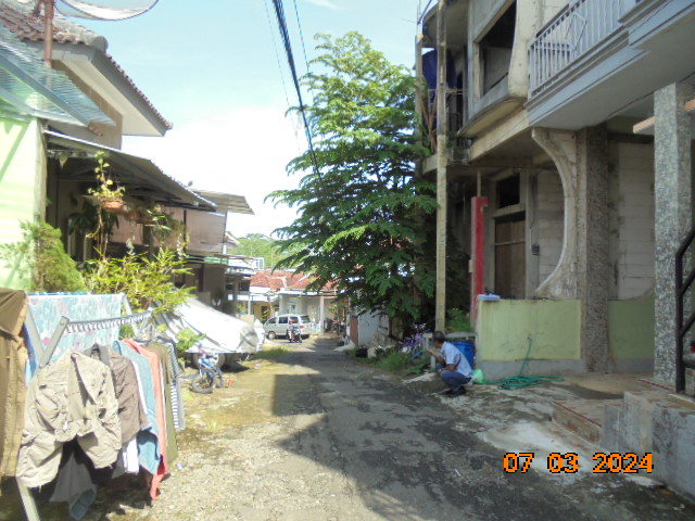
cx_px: 348
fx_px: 522
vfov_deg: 53.1
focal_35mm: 26
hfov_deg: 67.3
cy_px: 260
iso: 100
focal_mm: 4.6
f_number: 3.5
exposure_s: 1/400
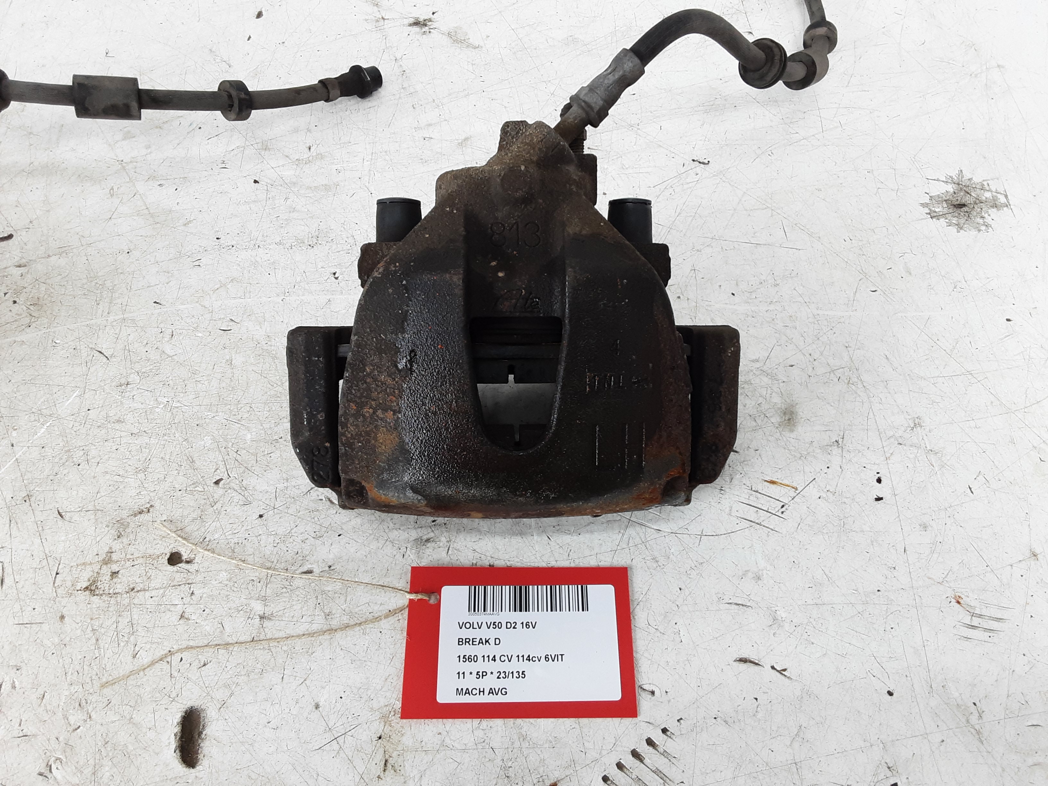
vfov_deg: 51.4
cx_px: 524
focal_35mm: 27
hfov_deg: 65.3
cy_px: 393
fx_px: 817
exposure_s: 1/50
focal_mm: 2.91
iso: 64
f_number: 1.9
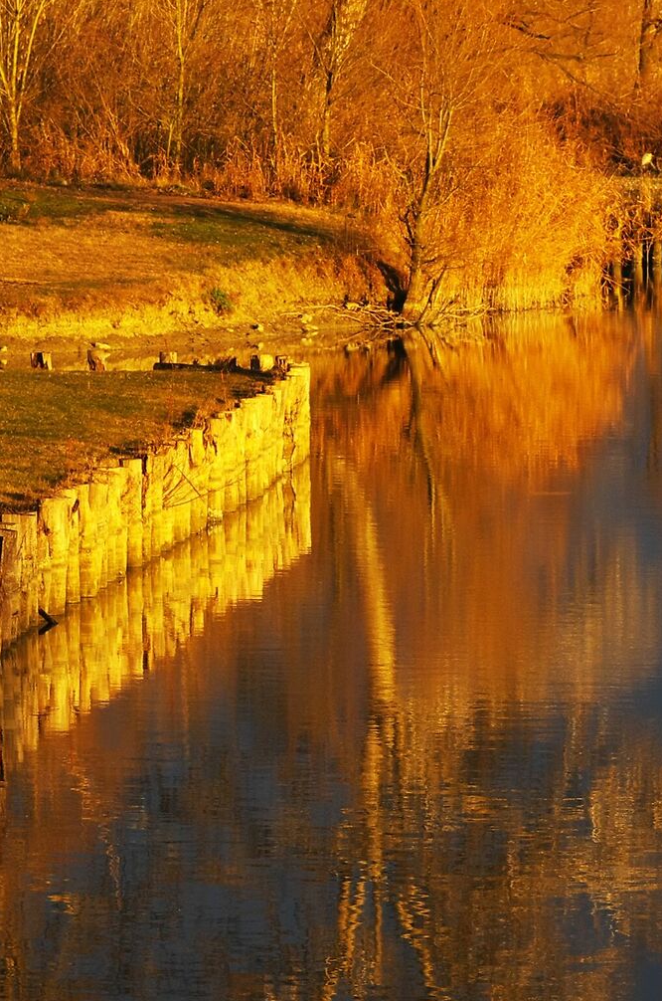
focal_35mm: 358
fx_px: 9922
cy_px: 269
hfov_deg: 3.8
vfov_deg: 5.8
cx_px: 581
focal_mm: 100
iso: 200
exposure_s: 1/250
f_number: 6.3
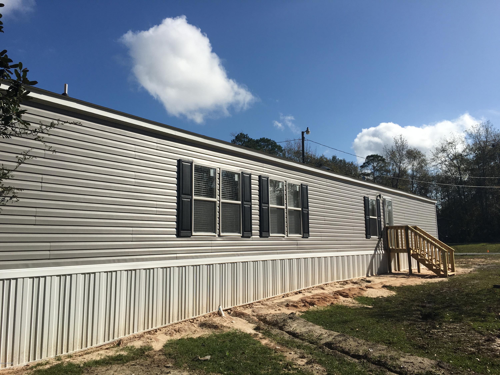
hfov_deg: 61.7
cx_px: 250
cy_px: 188
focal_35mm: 29
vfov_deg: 48.2
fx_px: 419
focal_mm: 4.15
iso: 25
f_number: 2.2
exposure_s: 1/3344
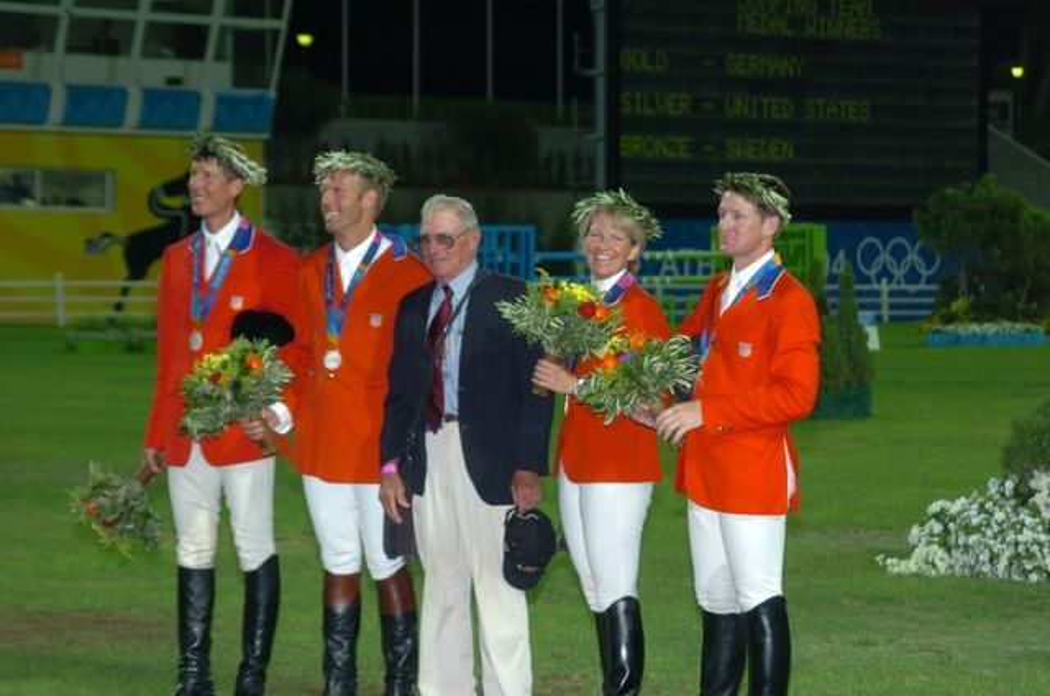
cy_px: 348
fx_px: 3755
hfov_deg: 15.9
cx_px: 525
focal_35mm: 129
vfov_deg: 10.6
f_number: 5.3
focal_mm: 86
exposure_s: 1/250
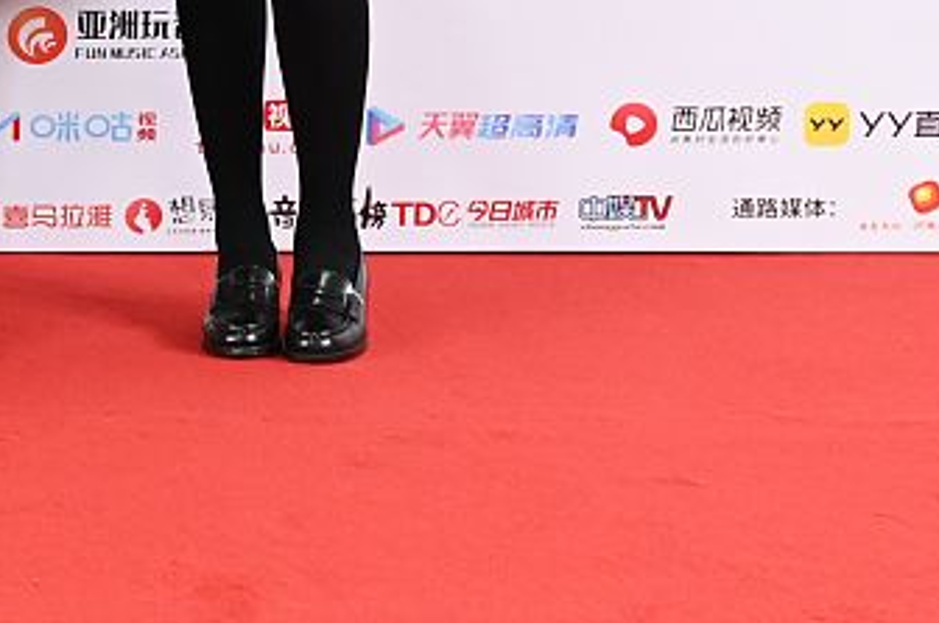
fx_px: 3907
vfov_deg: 8.9
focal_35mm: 150
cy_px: -341
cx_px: -3
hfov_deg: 13.5
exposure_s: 1/200
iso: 5000
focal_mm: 42
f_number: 5
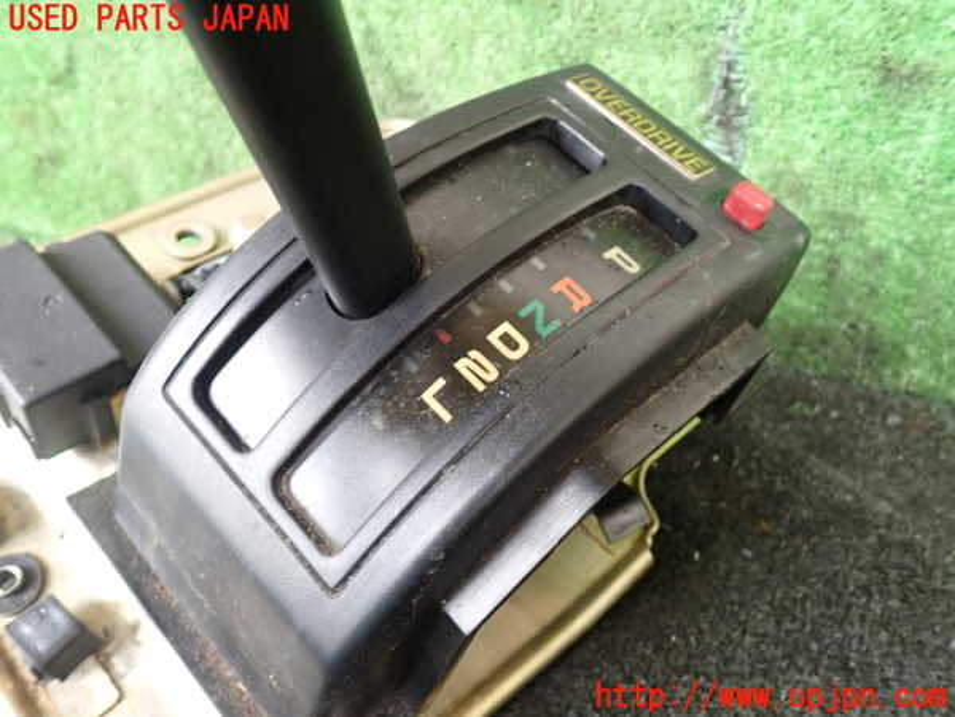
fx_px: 828
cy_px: 358
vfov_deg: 46.8
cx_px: 478
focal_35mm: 30
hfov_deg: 60.0
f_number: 2.3
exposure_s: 1/30
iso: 250
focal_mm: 5.4
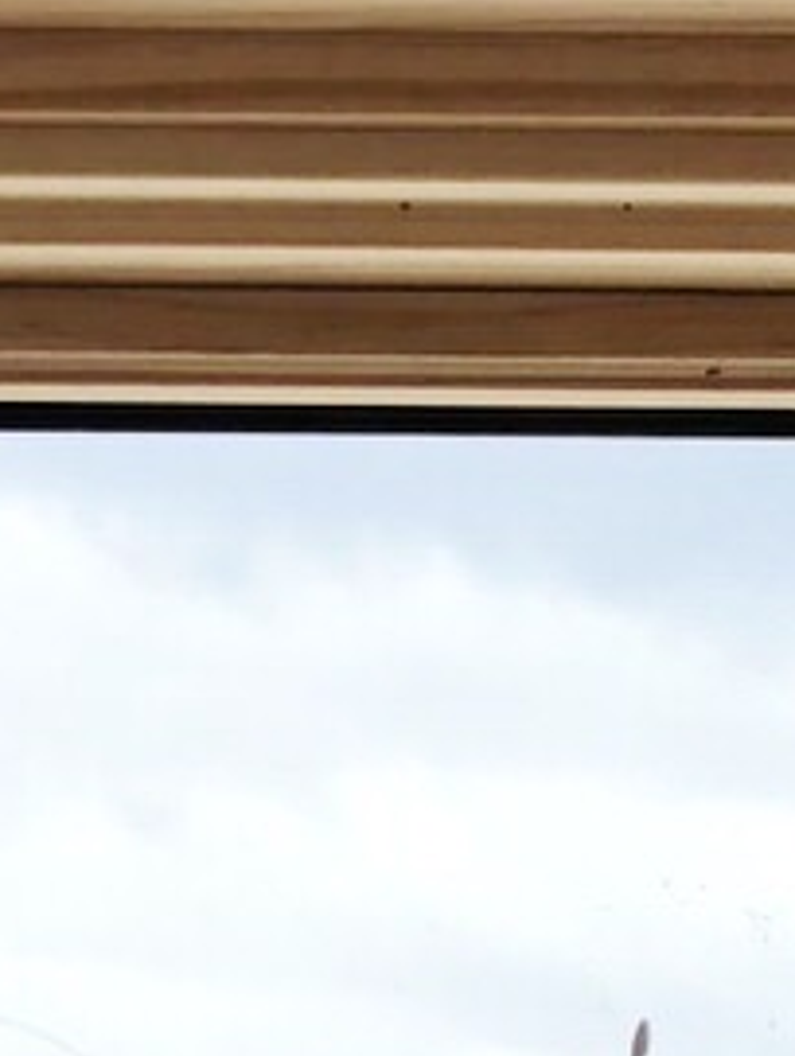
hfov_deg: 7.8
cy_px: 1705
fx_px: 5713
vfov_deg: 10.1
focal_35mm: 187
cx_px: 1298
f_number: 1.8
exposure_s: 1/159
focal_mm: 3.99
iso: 20
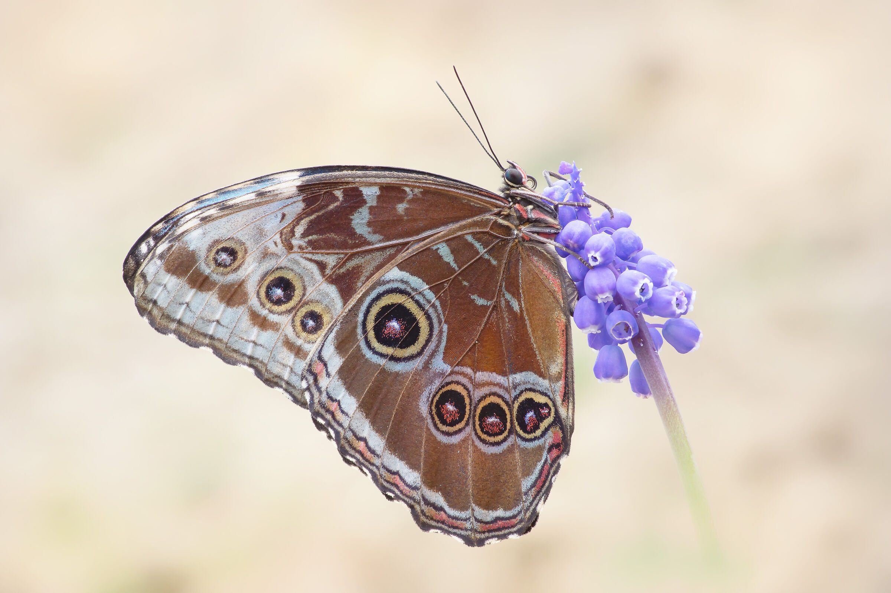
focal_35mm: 150
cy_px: 296
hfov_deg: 13.7
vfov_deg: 9.1
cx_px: 446
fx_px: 3709
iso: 200
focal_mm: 100
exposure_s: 1/8
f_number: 10
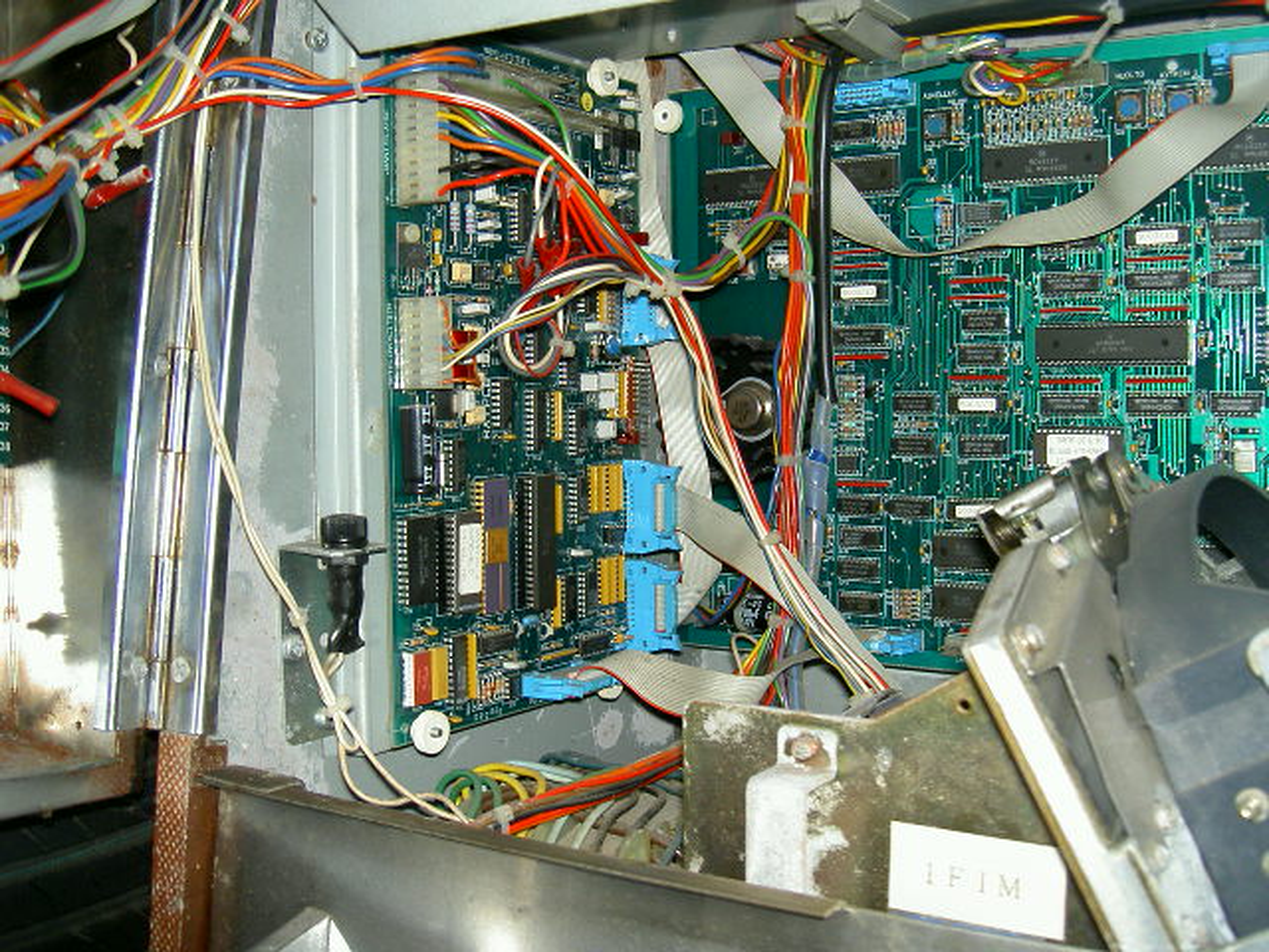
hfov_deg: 47.9
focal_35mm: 39
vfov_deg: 36.8
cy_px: 476
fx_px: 1430
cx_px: 634
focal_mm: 8
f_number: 2.8
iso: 100
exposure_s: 1/59.5
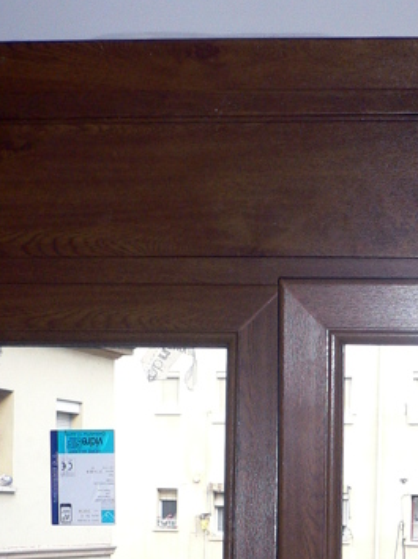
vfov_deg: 20.8
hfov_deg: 16.5
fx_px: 1435
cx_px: 283
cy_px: 636
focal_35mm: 89
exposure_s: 1/125
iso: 100
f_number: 2.8
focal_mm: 5.8
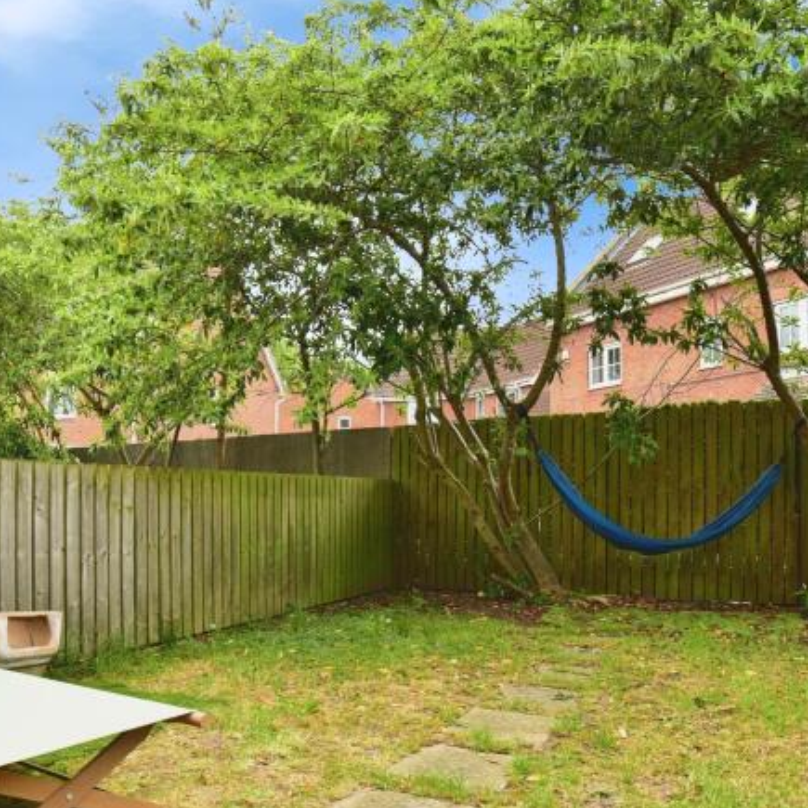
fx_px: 739
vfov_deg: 56.6
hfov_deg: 57.3
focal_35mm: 28
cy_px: 504
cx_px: 394
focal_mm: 14
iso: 100
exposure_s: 1/100
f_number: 8
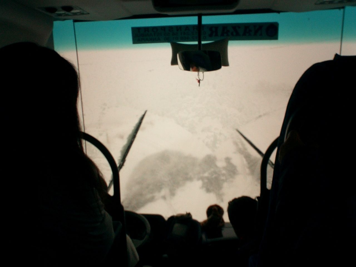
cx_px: 178
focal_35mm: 37
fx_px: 381
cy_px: 134
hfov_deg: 50.1
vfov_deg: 38.7
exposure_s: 1/125
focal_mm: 5.6
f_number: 3.5
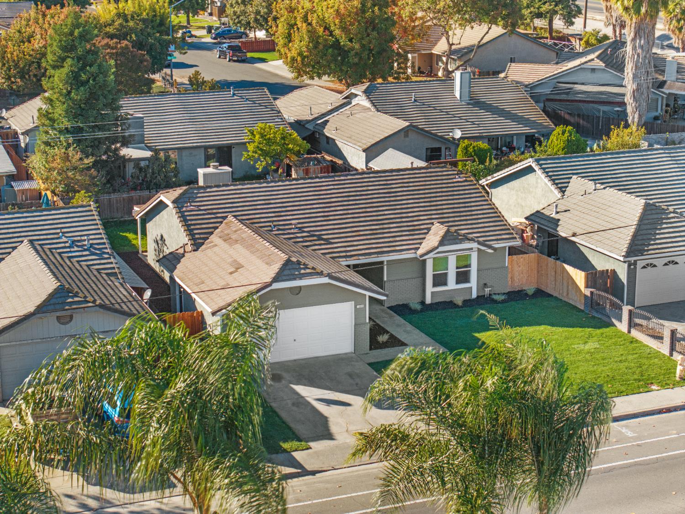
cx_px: 342
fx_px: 1385
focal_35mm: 70
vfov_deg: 21.0
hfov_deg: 27.8
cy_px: 257
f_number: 2.8
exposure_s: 1/15
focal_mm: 19.35
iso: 220
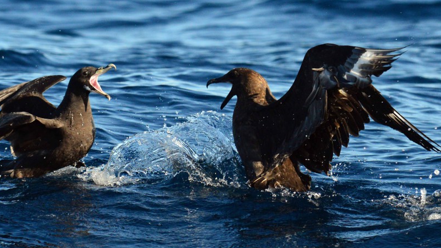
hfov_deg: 4.0
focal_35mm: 537
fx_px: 6278
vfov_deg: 2.3
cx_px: 179
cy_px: 106
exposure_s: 1/4000
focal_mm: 400
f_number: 8
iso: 2000
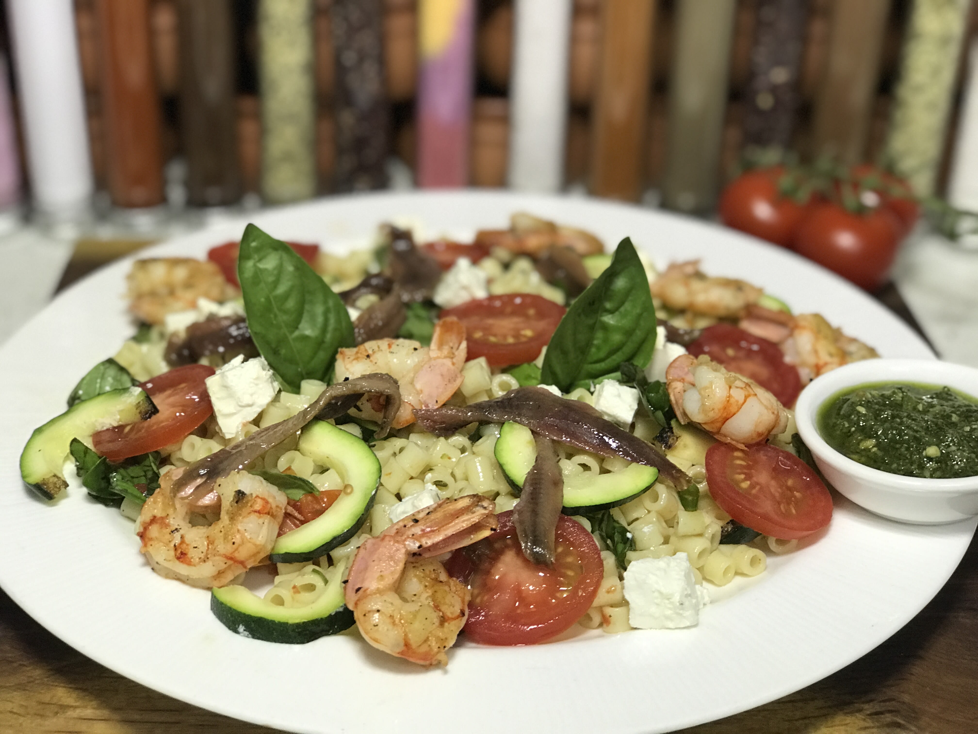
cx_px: 489
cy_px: 367
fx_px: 1610
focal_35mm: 57
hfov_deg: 33.8
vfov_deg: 25.7
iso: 125
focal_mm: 6.6
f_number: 2.8
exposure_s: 1/50
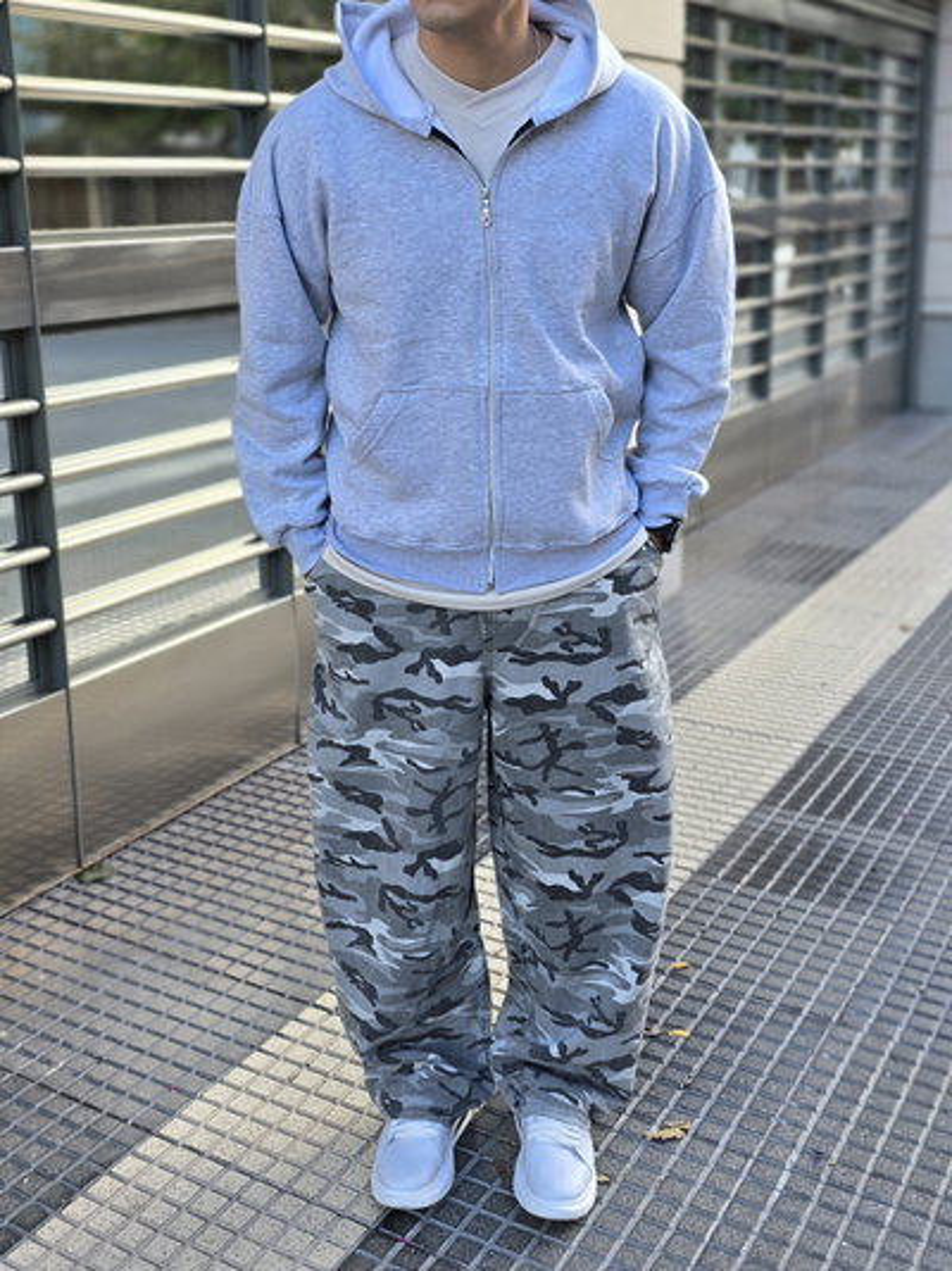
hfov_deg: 58.8
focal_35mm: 23
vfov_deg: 73.9
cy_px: 636
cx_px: 476
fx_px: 844
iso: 40
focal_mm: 6.3
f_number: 1.7
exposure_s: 1/101
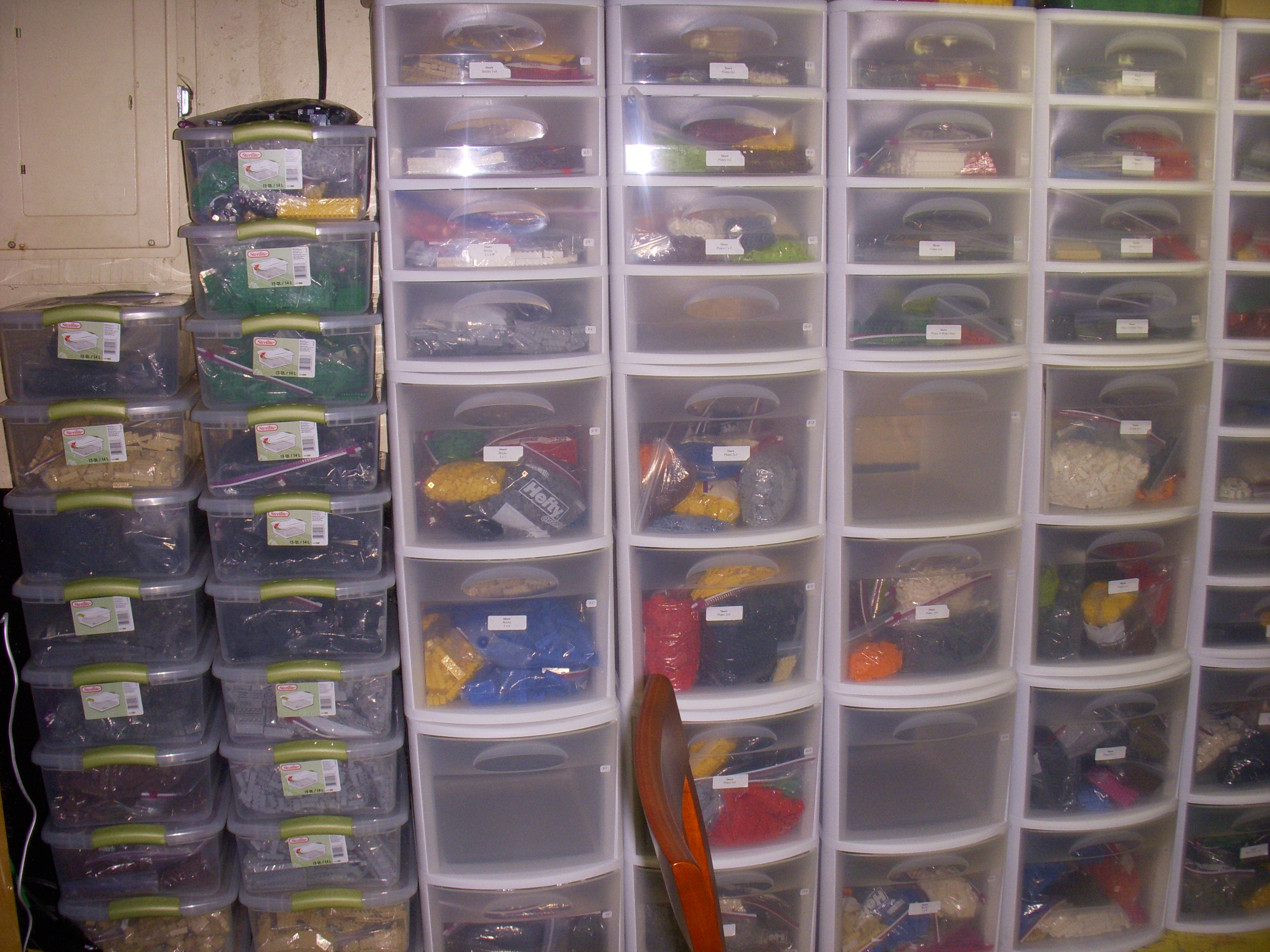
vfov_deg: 37.7
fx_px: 1394
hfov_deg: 49.0
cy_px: 476
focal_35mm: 38
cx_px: 635
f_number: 3.3
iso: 200
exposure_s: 1/60
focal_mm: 6.3
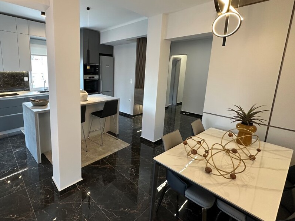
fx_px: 153
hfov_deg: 85.9
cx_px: 109
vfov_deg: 71.3
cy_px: 96
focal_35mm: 18
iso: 200
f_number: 2.2
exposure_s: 1/100
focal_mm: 2.22
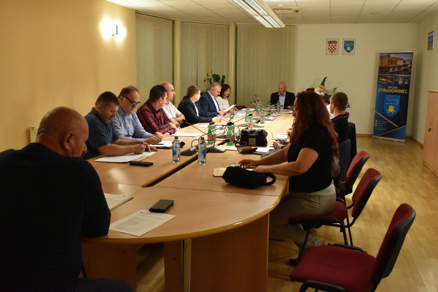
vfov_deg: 40.0
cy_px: 146
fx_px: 401
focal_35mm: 33
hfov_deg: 57.2
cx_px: 219
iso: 5600
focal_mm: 22
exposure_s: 1/320
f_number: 5.6
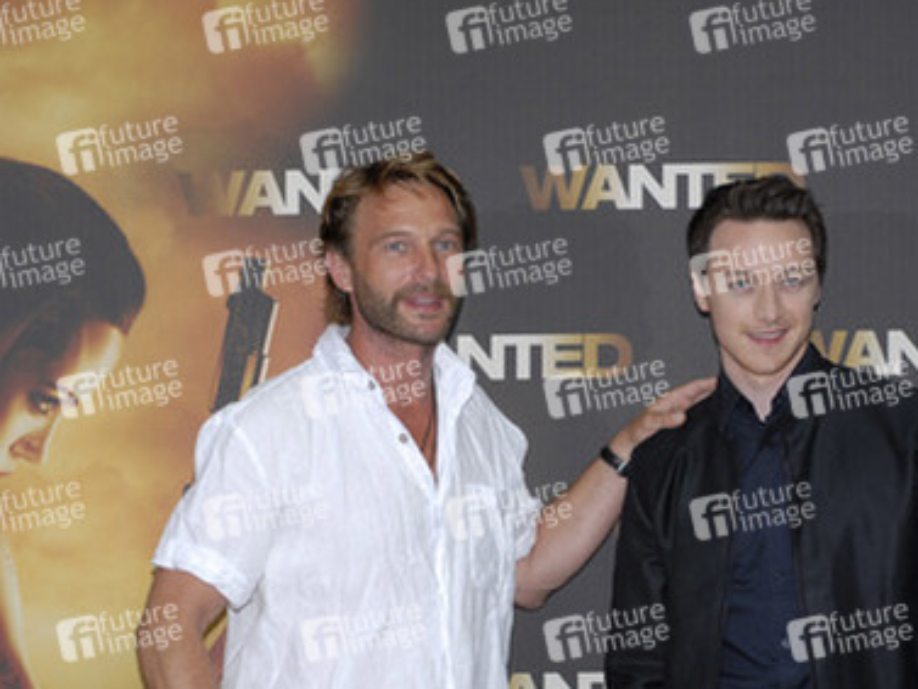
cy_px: 329
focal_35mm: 120
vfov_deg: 12.4
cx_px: 538
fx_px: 3183
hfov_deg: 16.4
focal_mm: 70
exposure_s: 1/125
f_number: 5.6
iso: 640
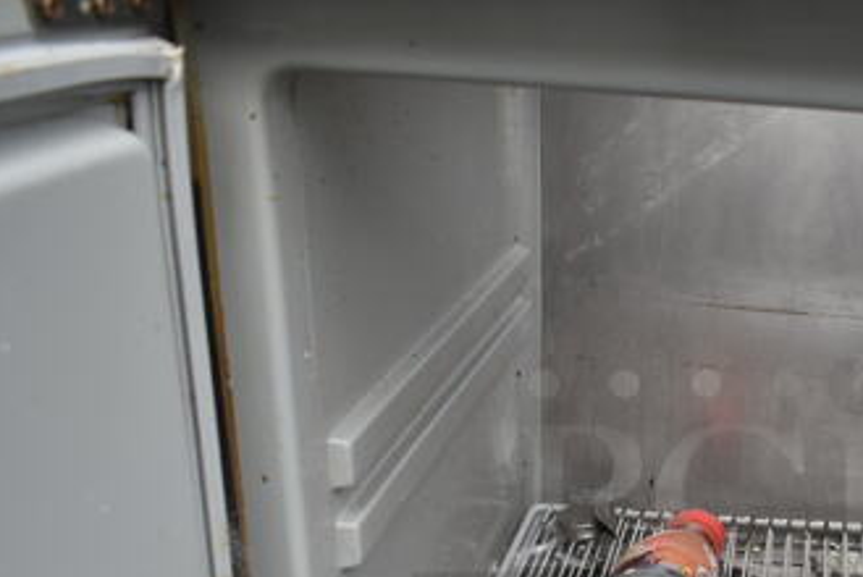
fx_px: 1200
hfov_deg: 37.9
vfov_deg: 26.4
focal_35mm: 50
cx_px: 706
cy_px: 490
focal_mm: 18
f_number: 5
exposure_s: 1/100
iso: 100
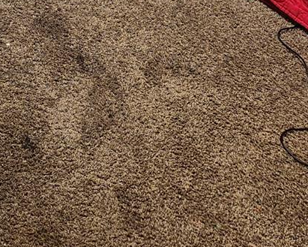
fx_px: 748
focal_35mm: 82
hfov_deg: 21.4
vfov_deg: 14.9
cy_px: -261
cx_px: -72
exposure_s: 1/120
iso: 800
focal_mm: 5.4
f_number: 1.8
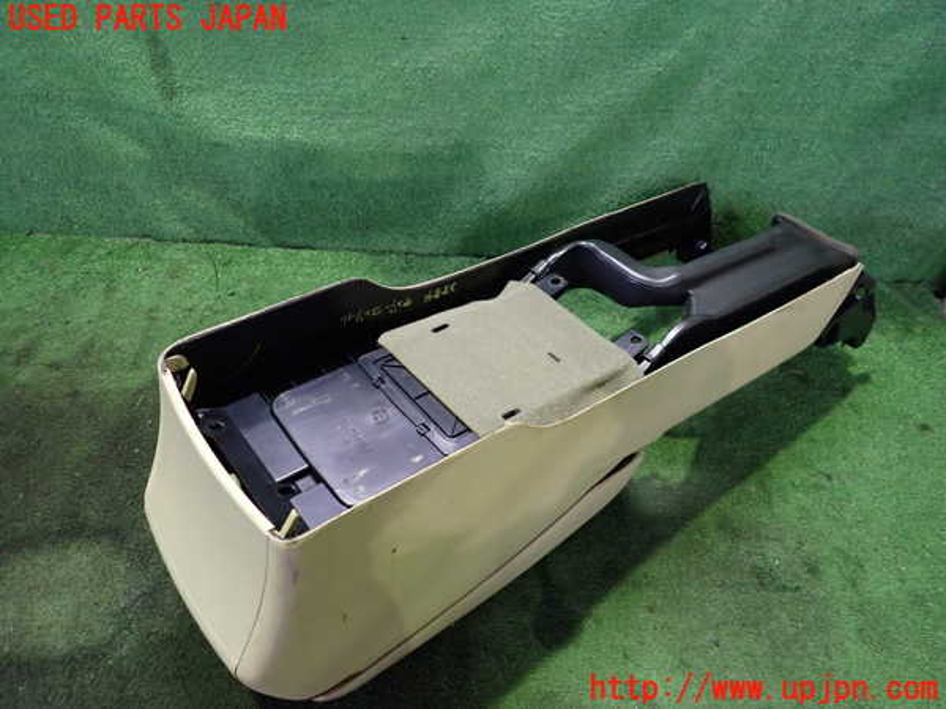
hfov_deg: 69.4
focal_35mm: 25
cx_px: 473
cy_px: 354
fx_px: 683
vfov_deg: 54.9
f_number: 2
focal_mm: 4.5
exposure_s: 1/30
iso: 640
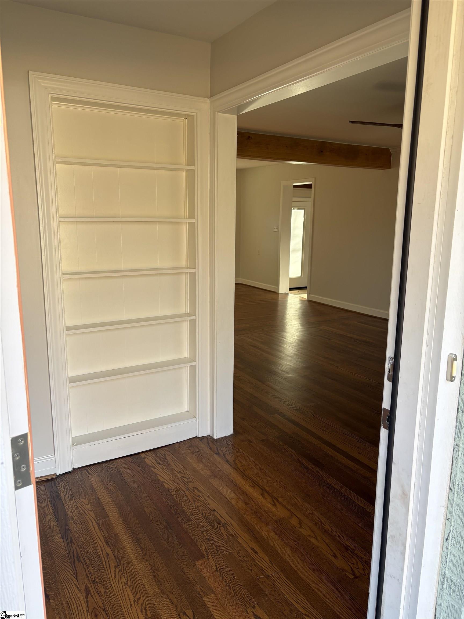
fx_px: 465
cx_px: 232
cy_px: 310
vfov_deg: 67.3
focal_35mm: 26
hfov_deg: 53.1
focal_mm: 5.96
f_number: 1.6
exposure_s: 1/122
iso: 50
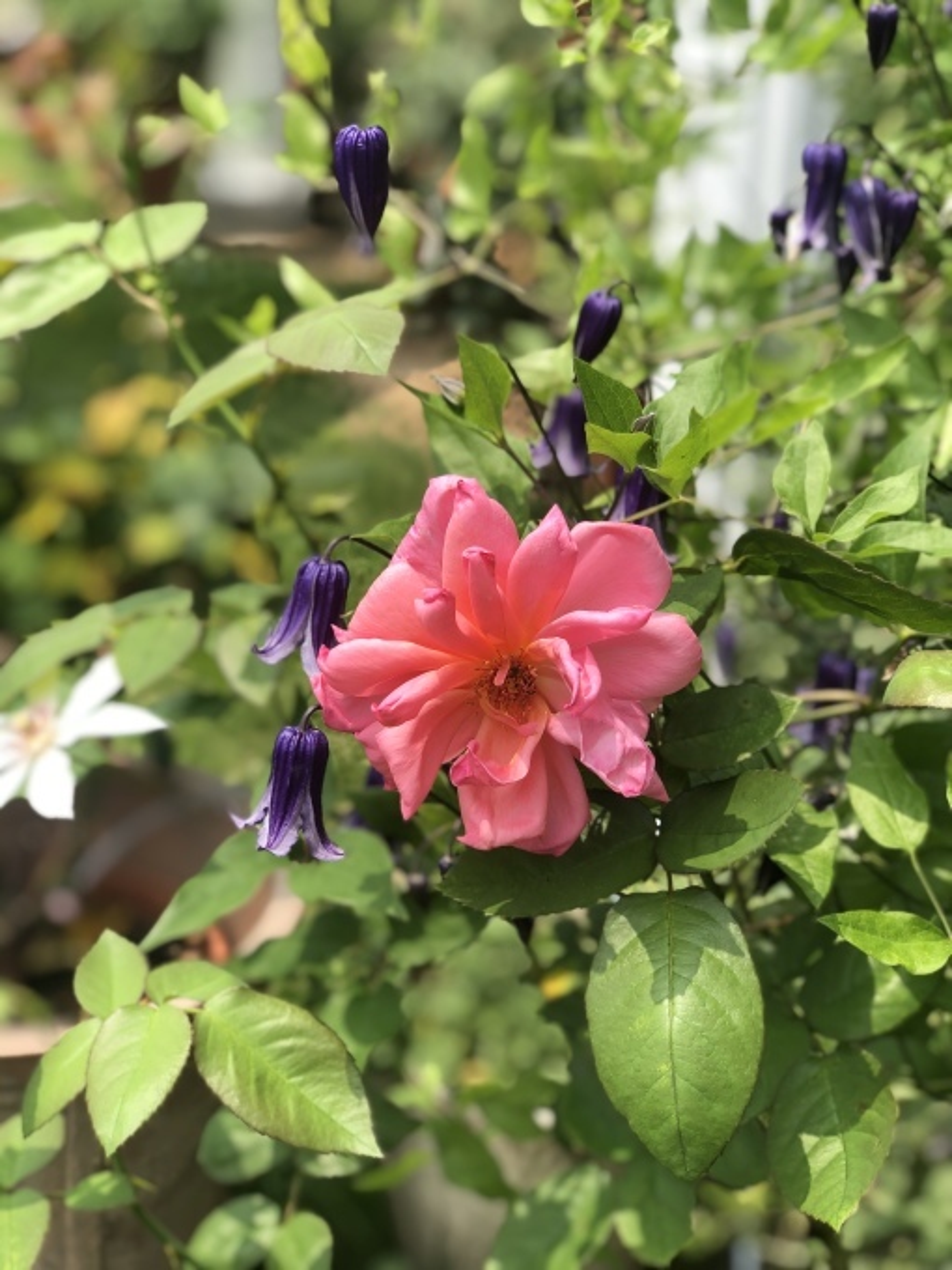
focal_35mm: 52
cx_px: 476
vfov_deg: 36.8
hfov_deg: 28.0
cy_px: 635
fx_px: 1907
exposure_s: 1/665
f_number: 2.4
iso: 16
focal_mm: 6
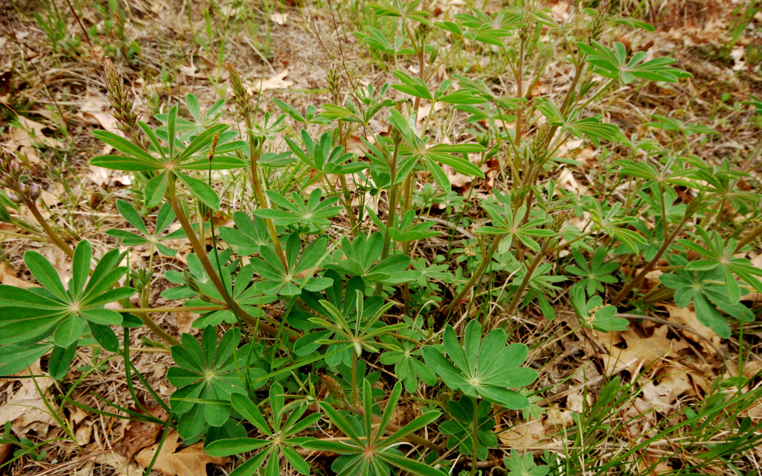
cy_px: 248
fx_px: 489
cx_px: 383
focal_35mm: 24
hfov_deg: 75.9
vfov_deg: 52.0
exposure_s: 1/80
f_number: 11
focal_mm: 15
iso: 800
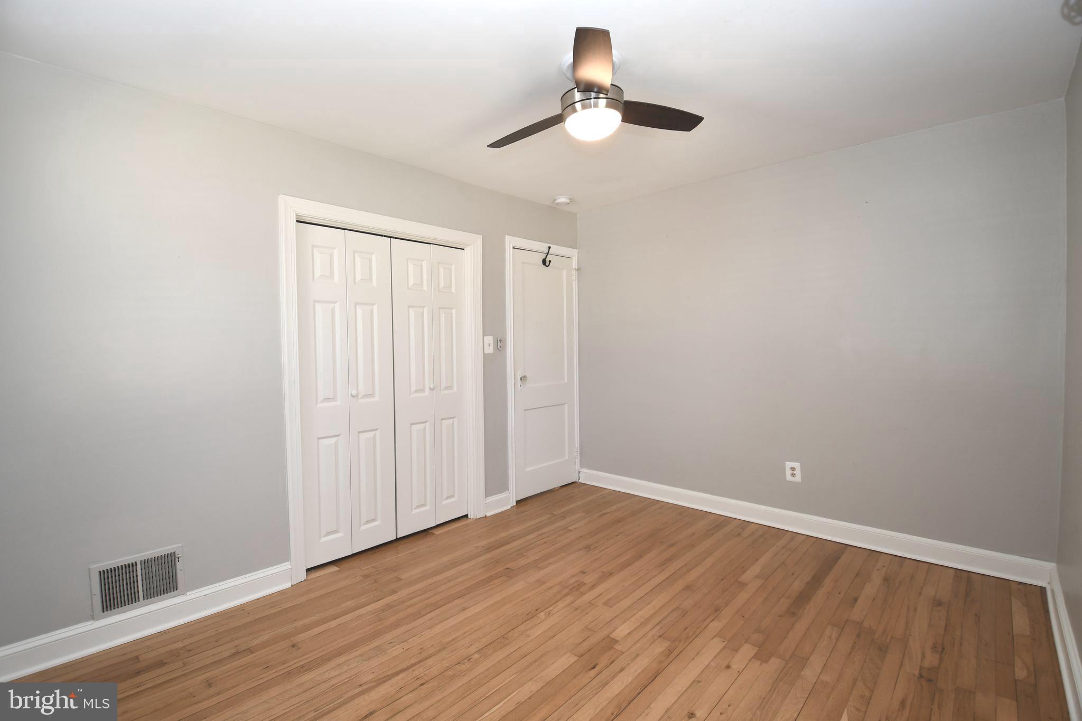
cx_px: 541
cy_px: 360
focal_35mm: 15
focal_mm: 10.5
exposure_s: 1/60
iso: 320
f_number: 4
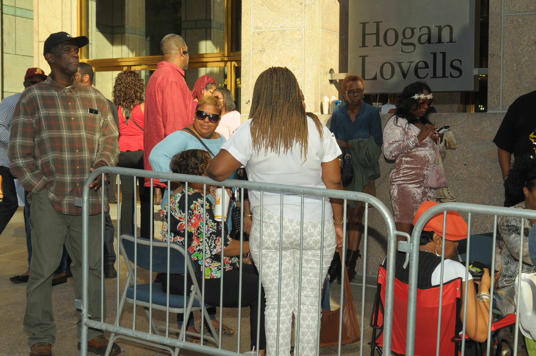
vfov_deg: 23.7
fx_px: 848
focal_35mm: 57
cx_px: 268
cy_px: 178
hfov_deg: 35.1
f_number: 11
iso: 400
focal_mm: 38
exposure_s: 1/200
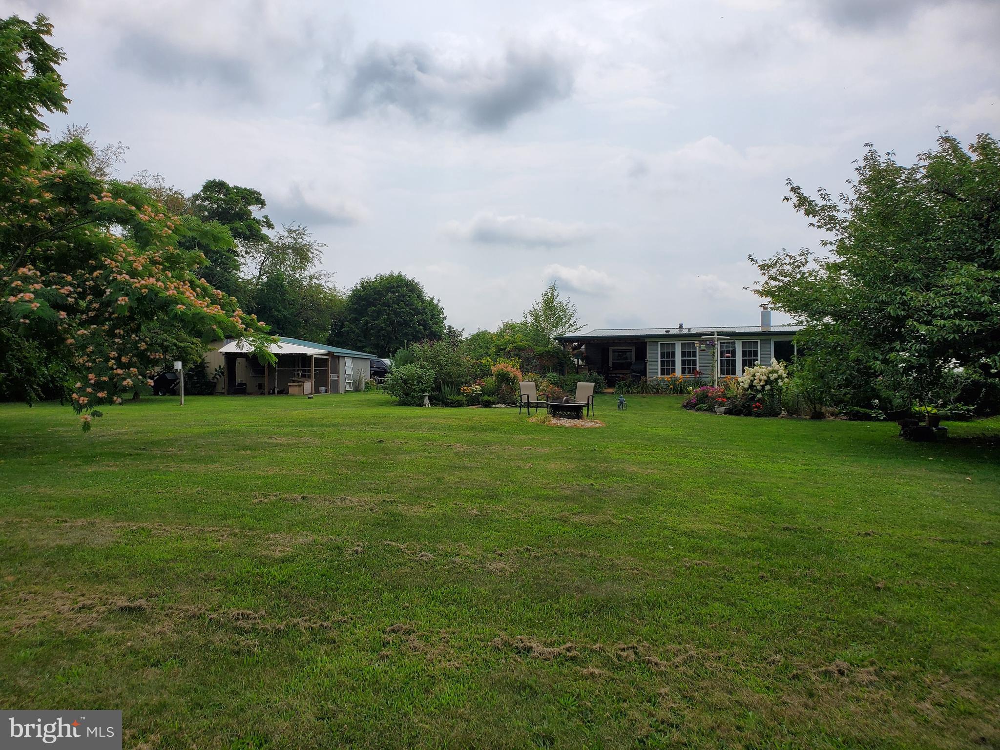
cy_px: 375
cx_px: 500
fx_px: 751
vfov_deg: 53.1
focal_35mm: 26
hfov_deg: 67.3
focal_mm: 4.3
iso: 50
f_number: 2.4
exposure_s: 1/3623
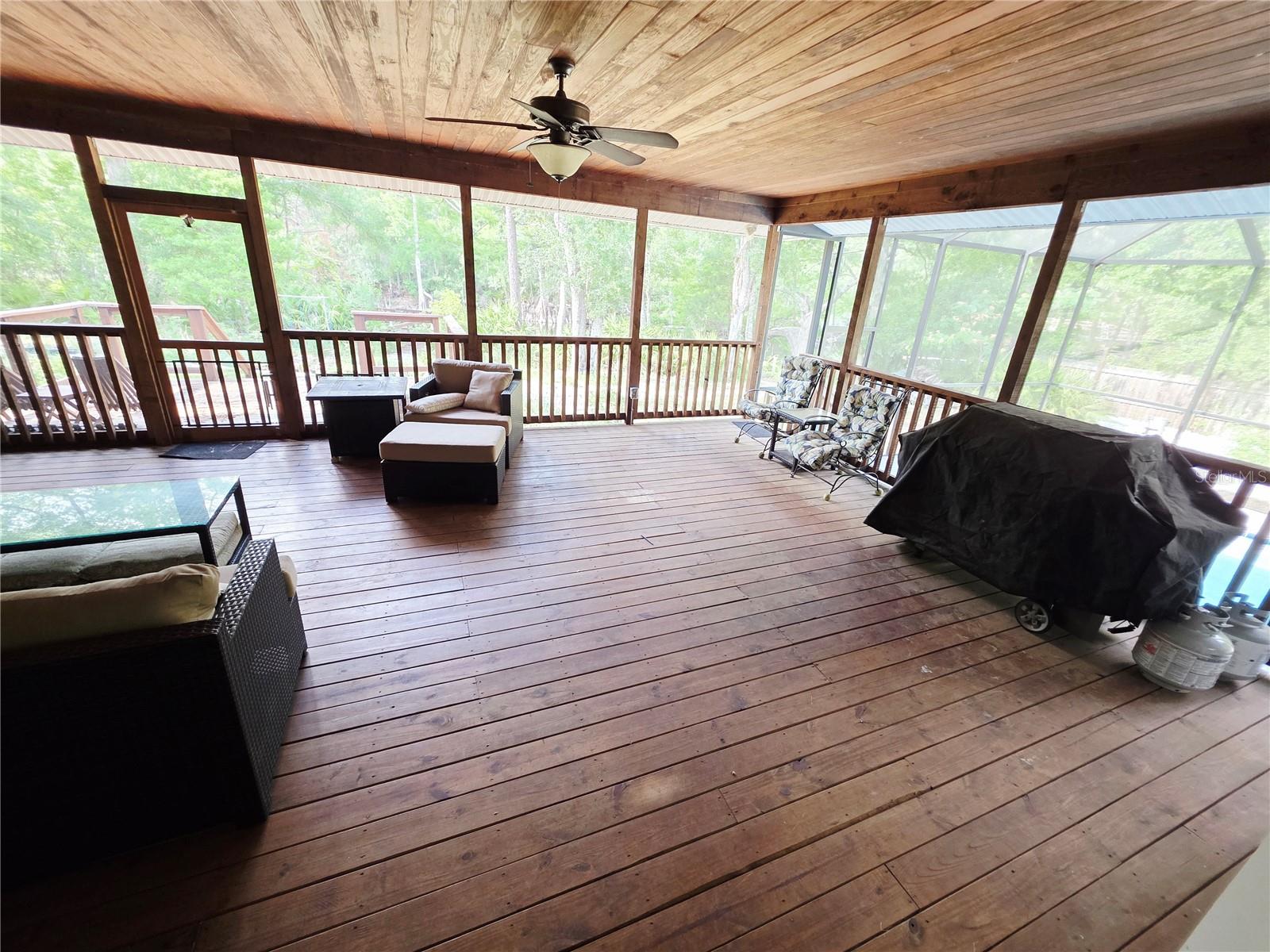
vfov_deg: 89.9
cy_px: 476
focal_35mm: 13
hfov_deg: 106.2
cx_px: 635
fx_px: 477
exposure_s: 1/60
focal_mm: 2.2
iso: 200
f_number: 1.9
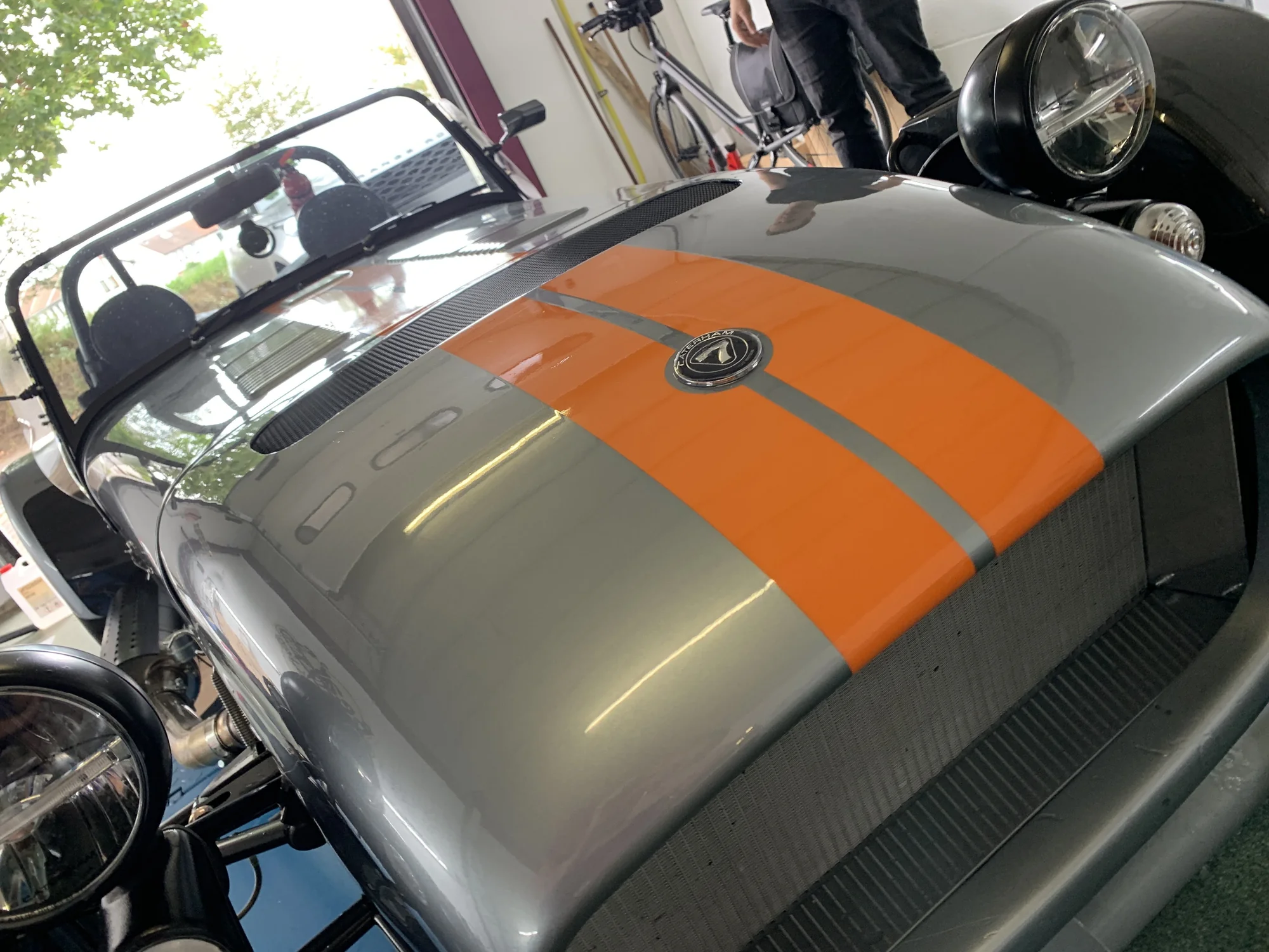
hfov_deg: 67.3
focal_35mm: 26
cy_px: 476
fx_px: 953
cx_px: 634
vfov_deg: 53.1
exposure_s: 1/50
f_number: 1.8
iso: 80
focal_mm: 4.25
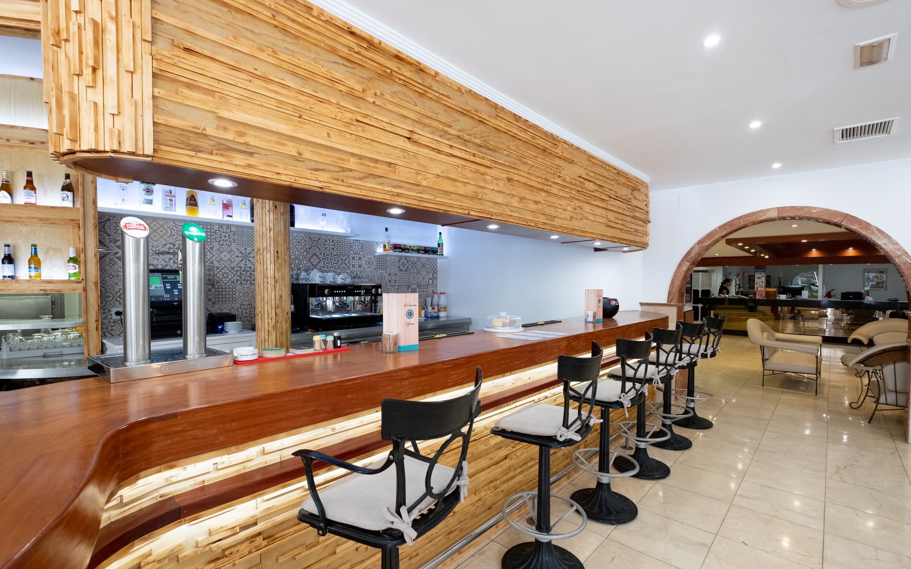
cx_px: 456
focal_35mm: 16
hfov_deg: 97.8
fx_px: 397
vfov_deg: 71.2
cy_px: 300
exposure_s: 1/125
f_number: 4
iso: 1000
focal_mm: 10
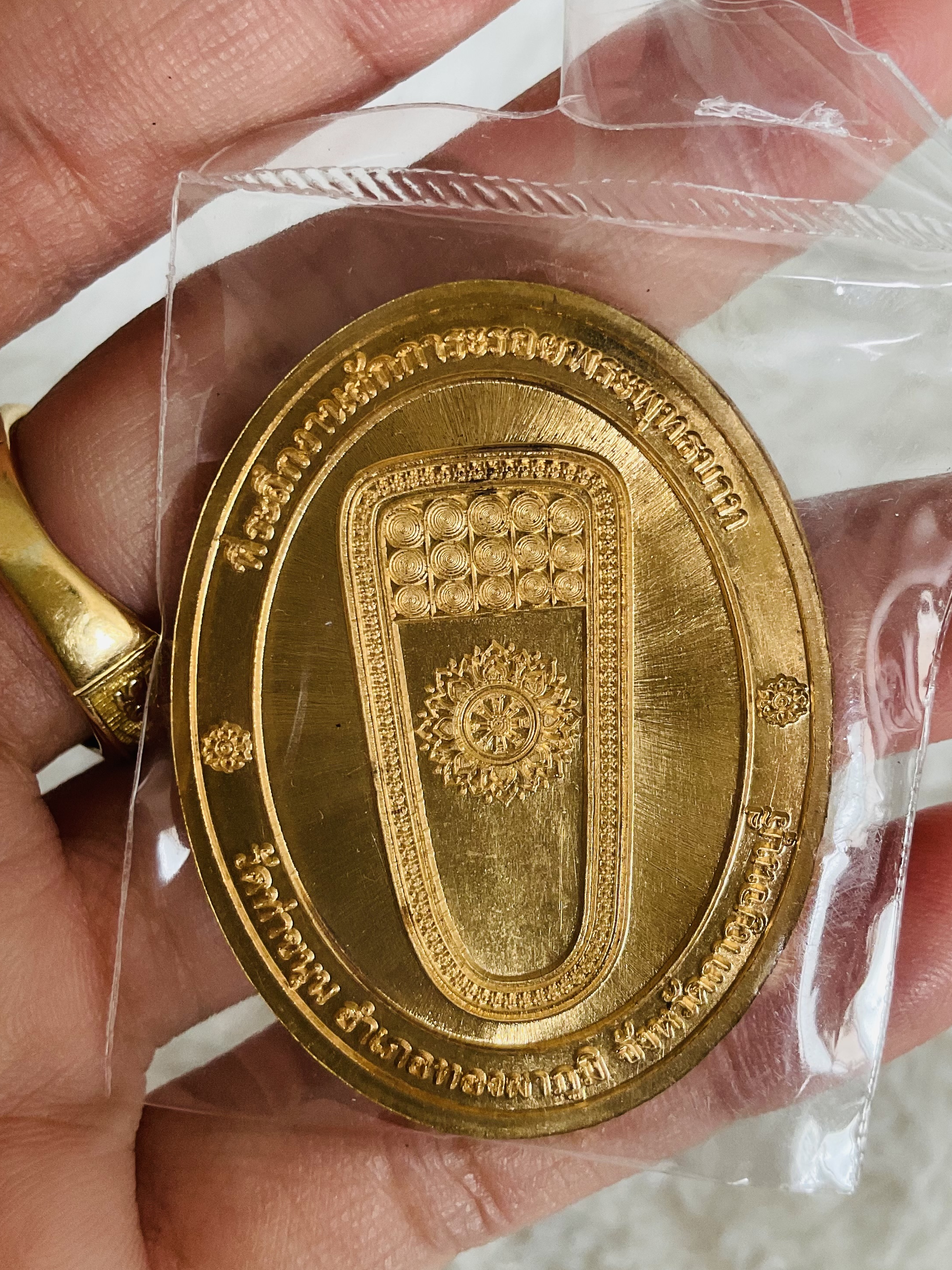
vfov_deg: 46.7
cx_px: 562
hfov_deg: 35.9
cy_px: 555
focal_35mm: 40
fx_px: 1467
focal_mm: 3
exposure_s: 1/50
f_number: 1.8
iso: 50
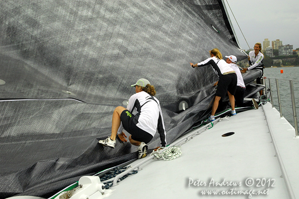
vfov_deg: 28.9
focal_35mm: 46
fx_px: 386
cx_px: 150
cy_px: 100
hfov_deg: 42.4
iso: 400
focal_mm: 31
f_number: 8.5
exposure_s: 1/500
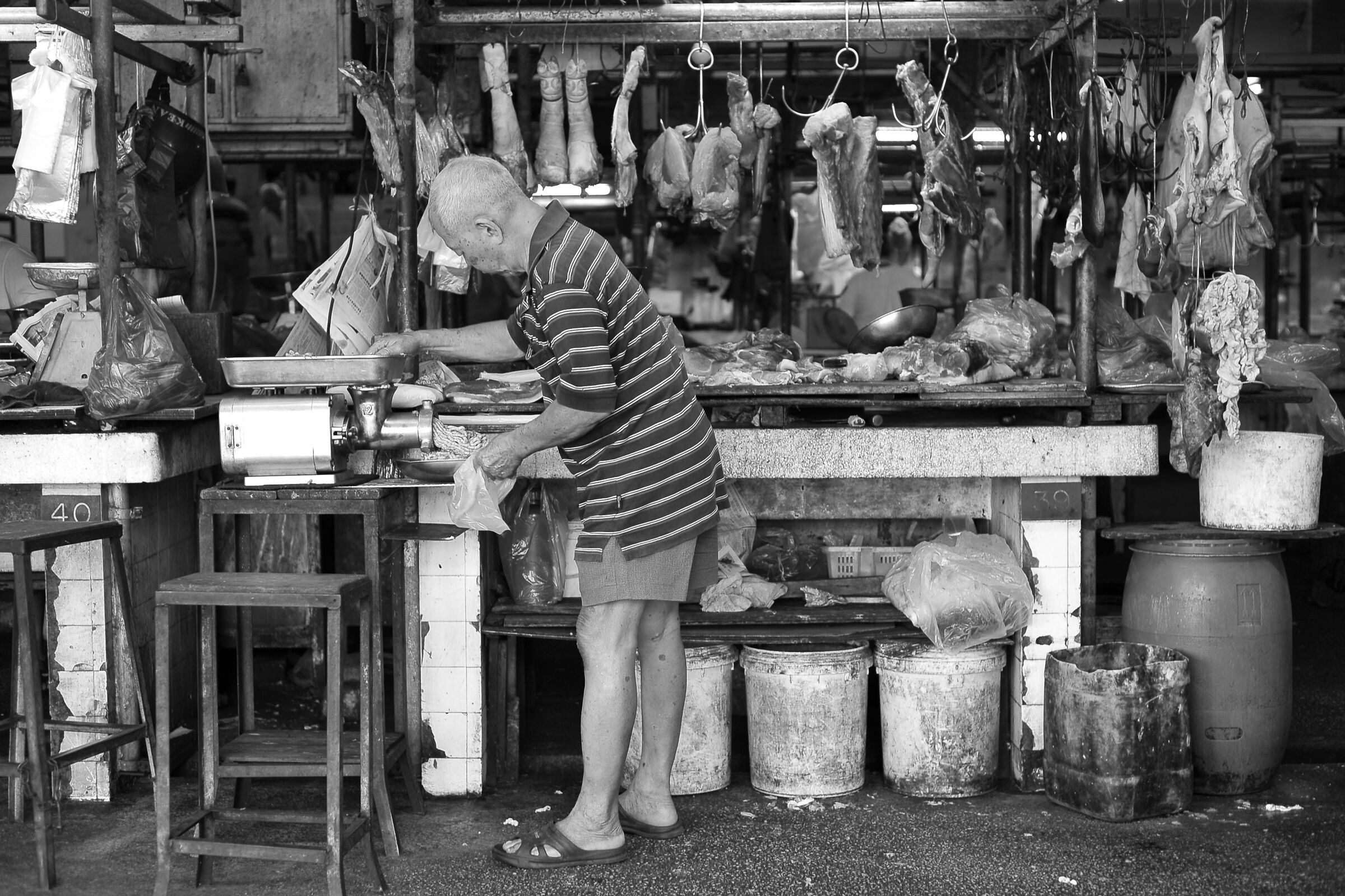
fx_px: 1867
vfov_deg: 27.0
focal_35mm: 50
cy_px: 448
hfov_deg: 39.6
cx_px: 672
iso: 400
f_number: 3.3
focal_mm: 50
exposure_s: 1/45
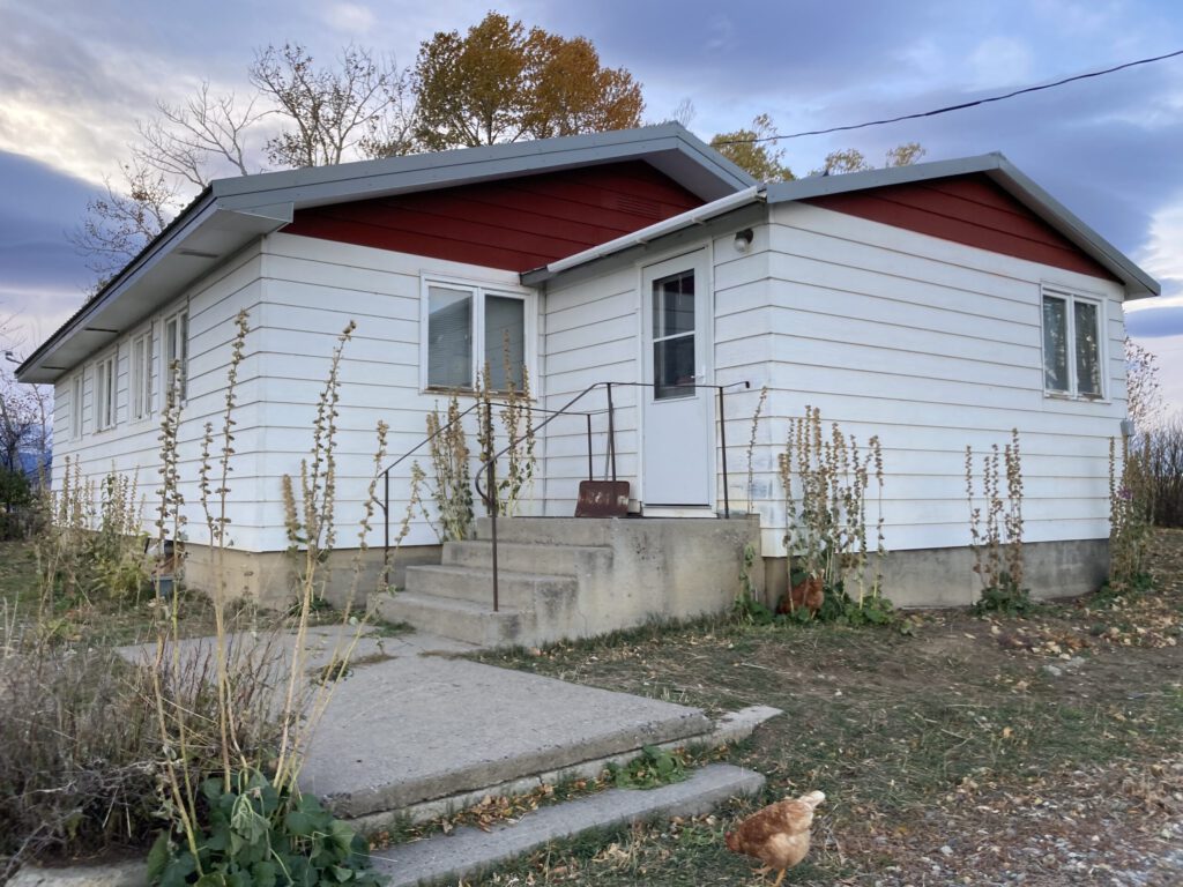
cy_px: 444
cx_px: 592
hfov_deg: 63.4
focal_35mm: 28
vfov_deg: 49.7
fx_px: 957
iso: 40
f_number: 1.8
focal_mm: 3.99
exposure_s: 1/121
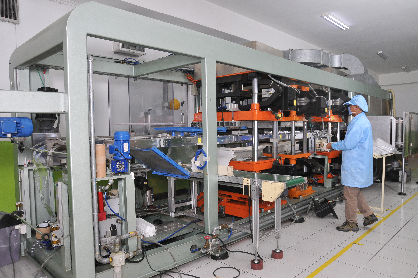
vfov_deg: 50.3
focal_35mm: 26
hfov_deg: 70.5
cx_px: 209
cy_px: 139
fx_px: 296
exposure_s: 1/125
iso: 640
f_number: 8
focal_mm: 17
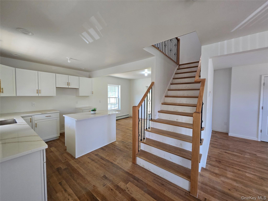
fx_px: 101
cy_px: 100
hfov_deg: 106.2
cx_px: 134
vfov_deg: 89.9
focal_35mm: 13
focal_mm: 1.7
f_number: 2.2
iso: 100
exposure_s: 1/60
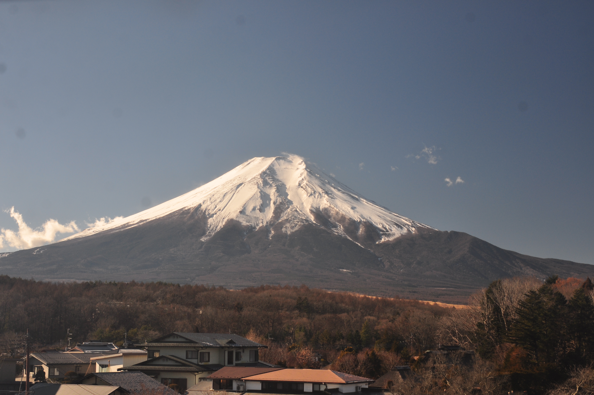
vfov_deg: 25.0
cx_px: 297
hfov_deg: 36.9
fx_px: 890
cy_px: 198
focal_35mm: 54
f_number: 7.1
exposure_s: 1/200
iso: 200
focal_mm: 36
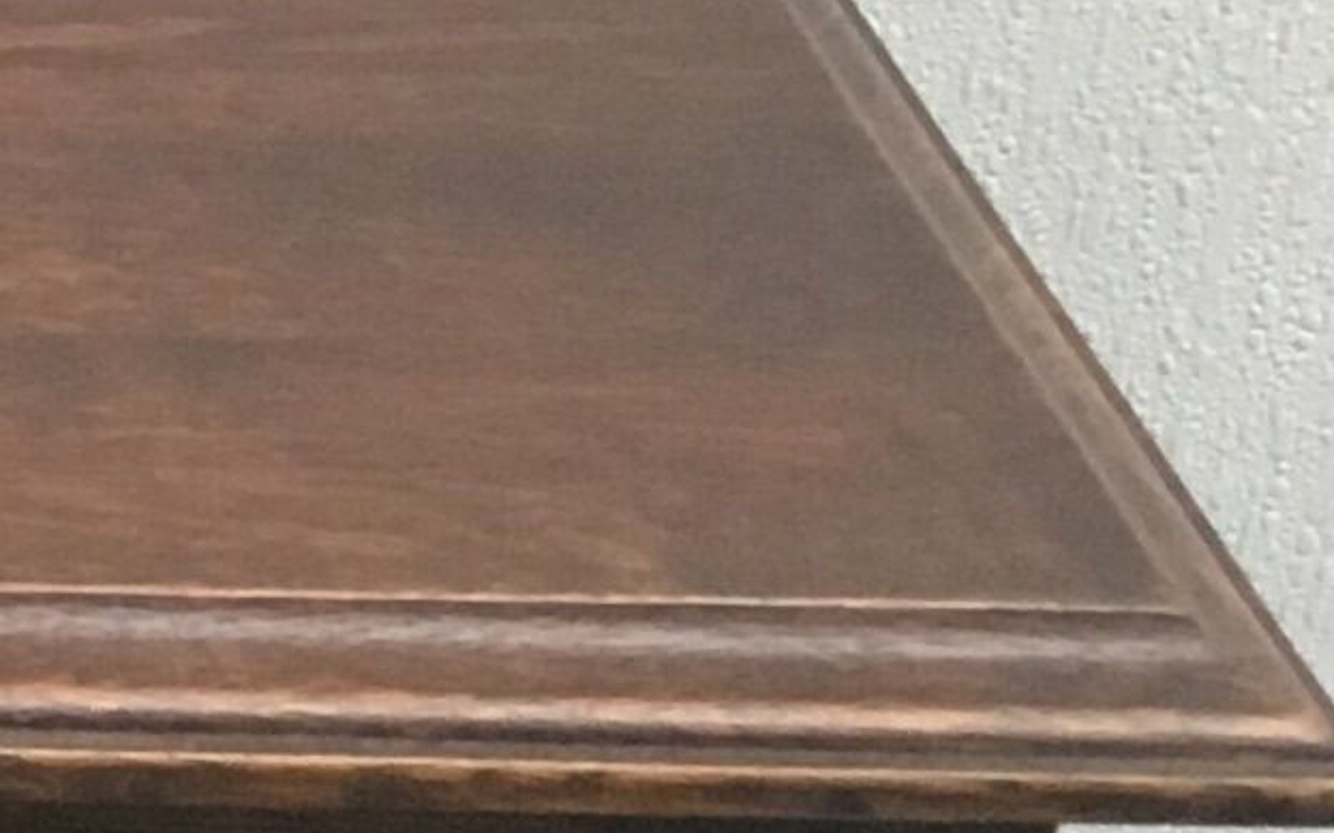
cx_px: -2707
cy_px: 906
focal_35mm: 199
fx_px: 7233
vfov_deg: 6.6
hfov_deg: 8.7
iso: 160
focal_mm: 4.15
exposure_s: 1/33
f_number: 2.2
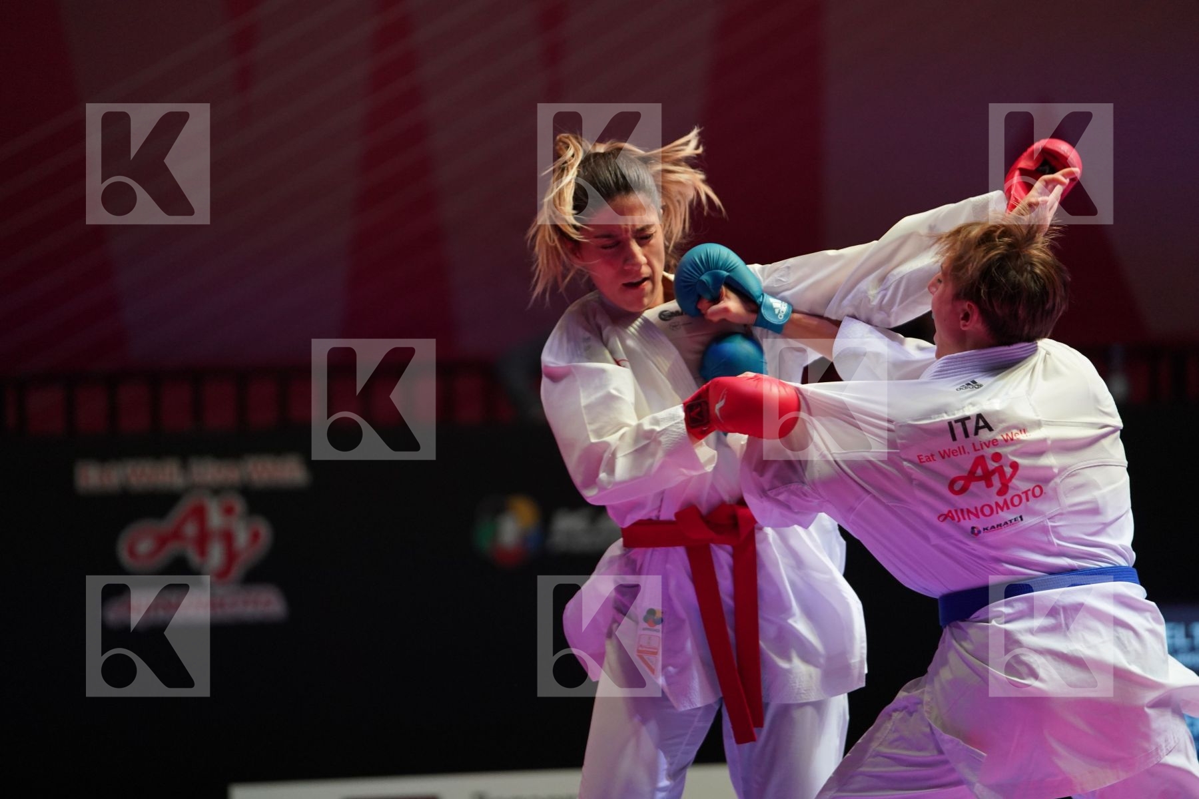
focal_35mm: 198
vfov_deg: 6.9
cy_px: 400
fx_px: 6594
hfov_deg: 10.4
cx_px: 600
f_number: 2.8
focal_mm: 198
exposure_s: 1/1000
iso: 2500
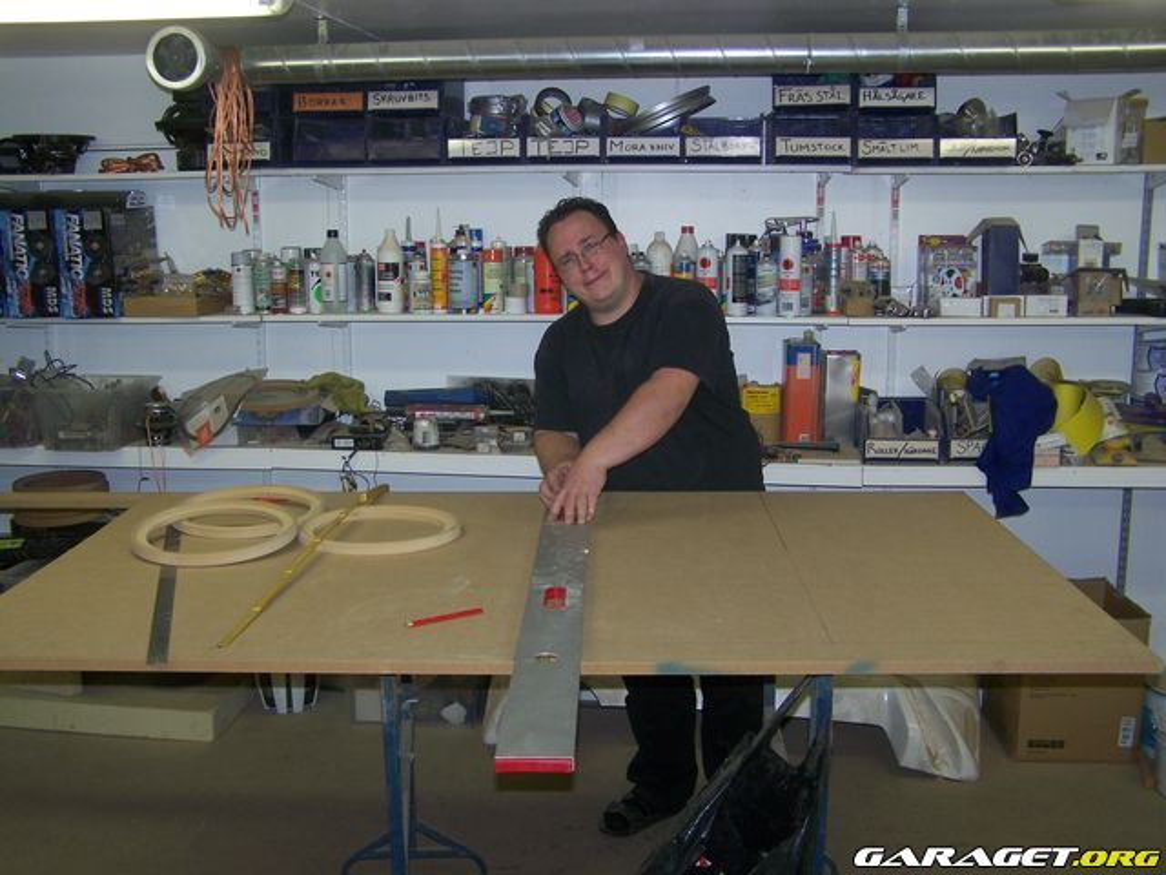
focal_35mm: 38
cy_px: 438
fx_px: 1280
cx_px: 583
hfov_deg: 49.0
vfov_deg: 37.7
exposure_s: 1/60
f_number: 2.8
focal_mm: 6.3
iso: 80
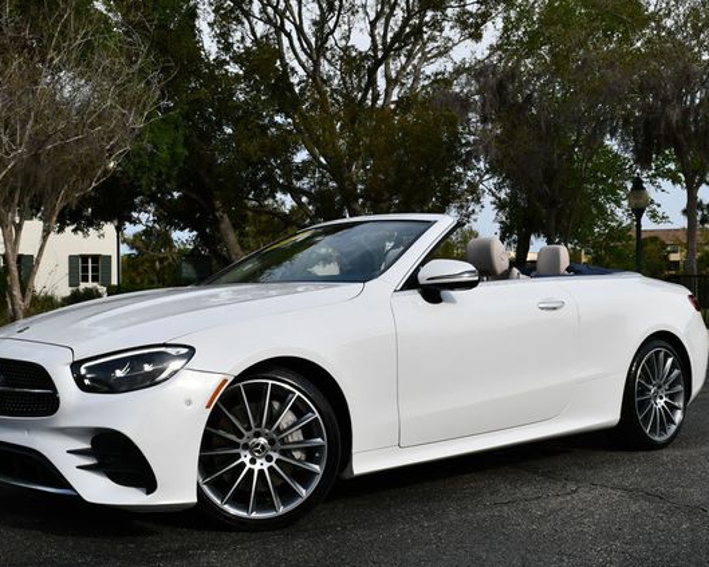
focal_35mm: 50
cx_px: 314
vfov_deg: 30.2
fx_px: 1049
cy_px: 281
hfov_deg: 37.3
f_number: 9
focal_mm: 22
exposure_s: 1/320
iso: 100
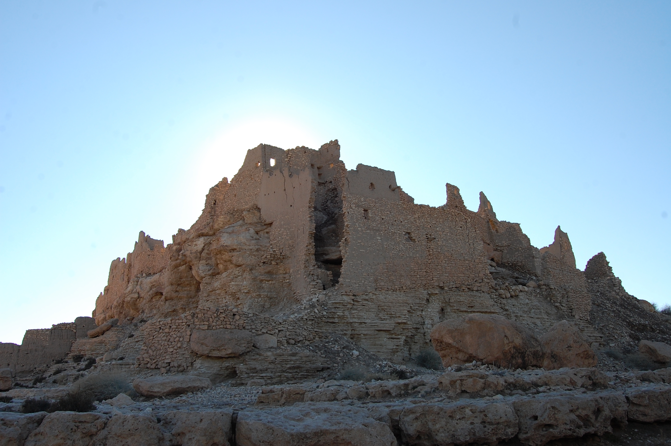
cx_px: 336
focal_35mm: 30
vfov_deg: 43.5
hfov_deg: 62.0
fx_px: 559
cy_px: 223
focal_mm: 20
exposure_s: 1/250
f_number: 10
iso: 280
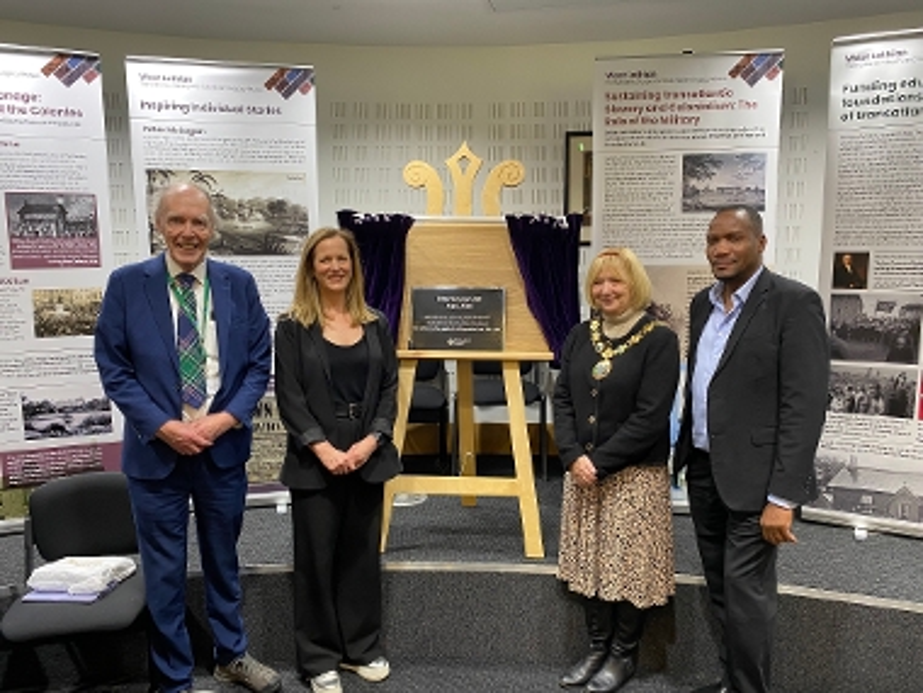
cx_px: 462
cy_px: 346
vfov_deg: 53.1
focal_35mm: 26
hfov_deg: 67.3
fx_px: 693
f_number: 1.8
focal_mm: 4.25
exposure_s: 1/50
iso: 125
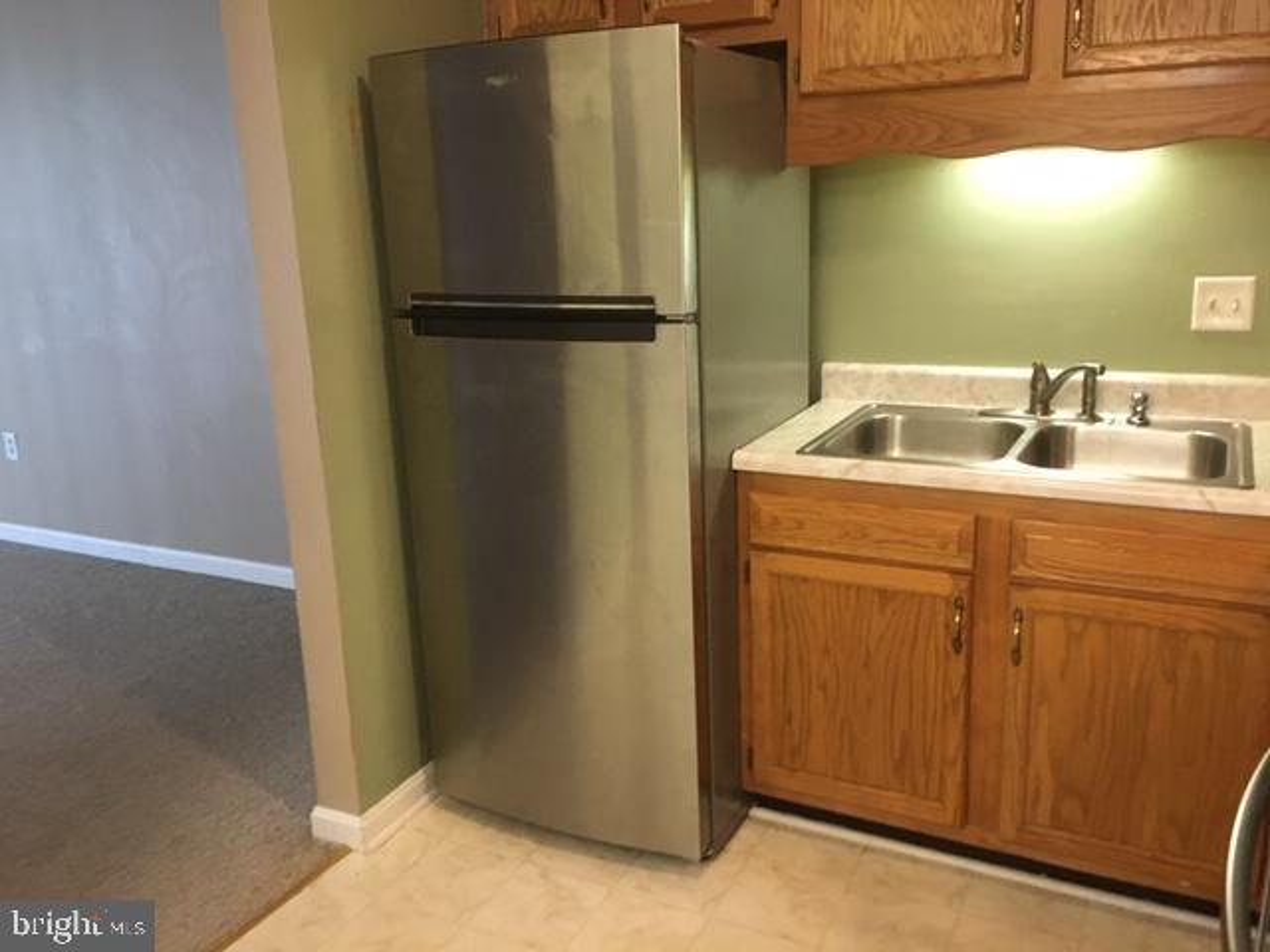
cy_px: 476
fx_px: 1064
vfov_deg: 48.2
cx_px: 635
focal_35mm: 29
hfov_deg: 61.7
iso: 200
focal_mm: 4.15
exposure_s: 1/30
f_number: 2.2
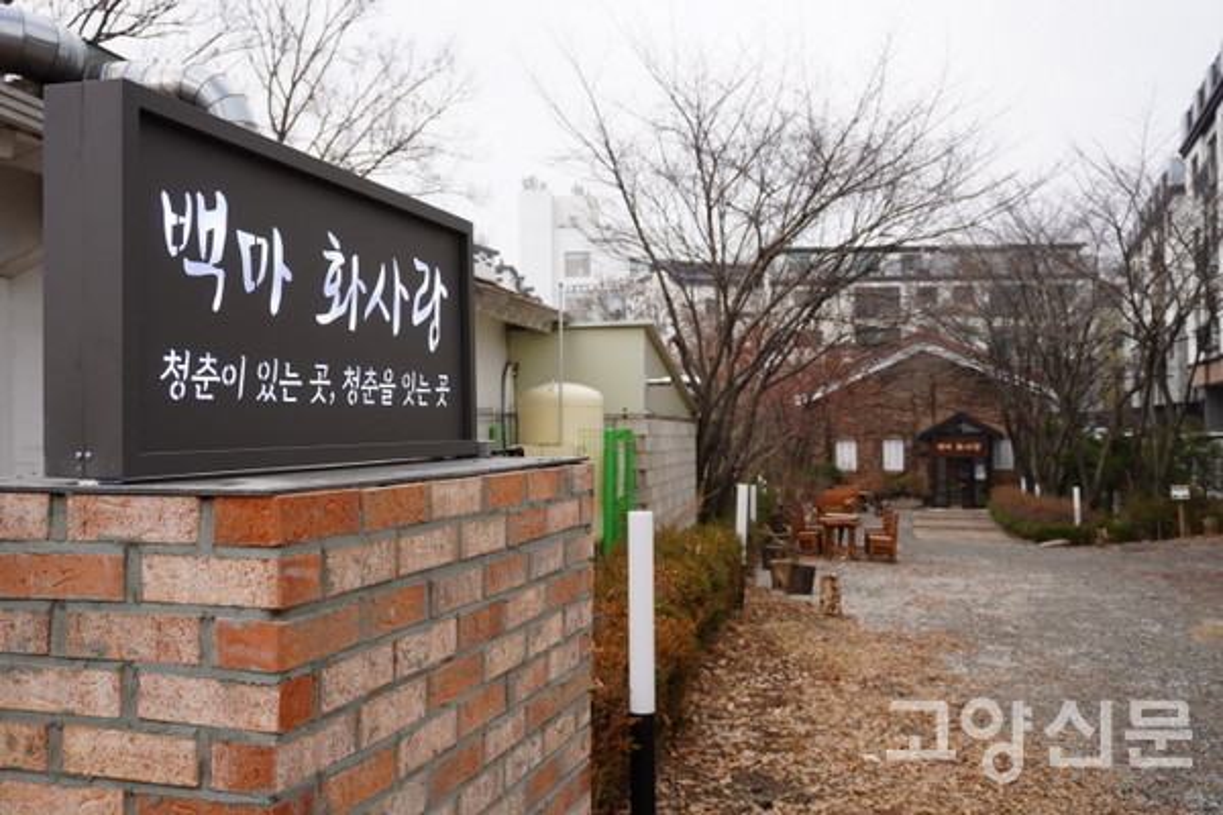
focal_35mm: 34
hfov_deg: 55.1
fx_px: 1172
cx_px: 612
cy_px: 408
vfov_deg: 38.4
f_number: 4.5
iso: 100
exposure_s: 1/80
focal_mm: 23
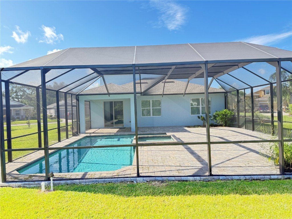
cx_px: 146
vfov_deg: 56.8
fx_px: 202
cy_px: 110
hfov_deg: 71.6
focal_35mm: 24
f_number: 1.78
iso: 100
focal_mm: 6.76
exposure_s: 1/391
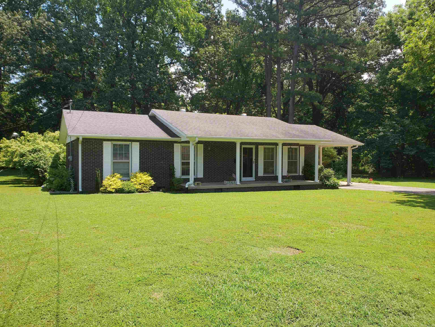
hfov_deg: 67.3
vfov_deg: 53.1
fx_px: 327
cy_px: 164
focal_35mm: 26
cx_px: 218
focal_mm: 4.3
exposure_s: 1/803
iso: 50
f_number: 2.4
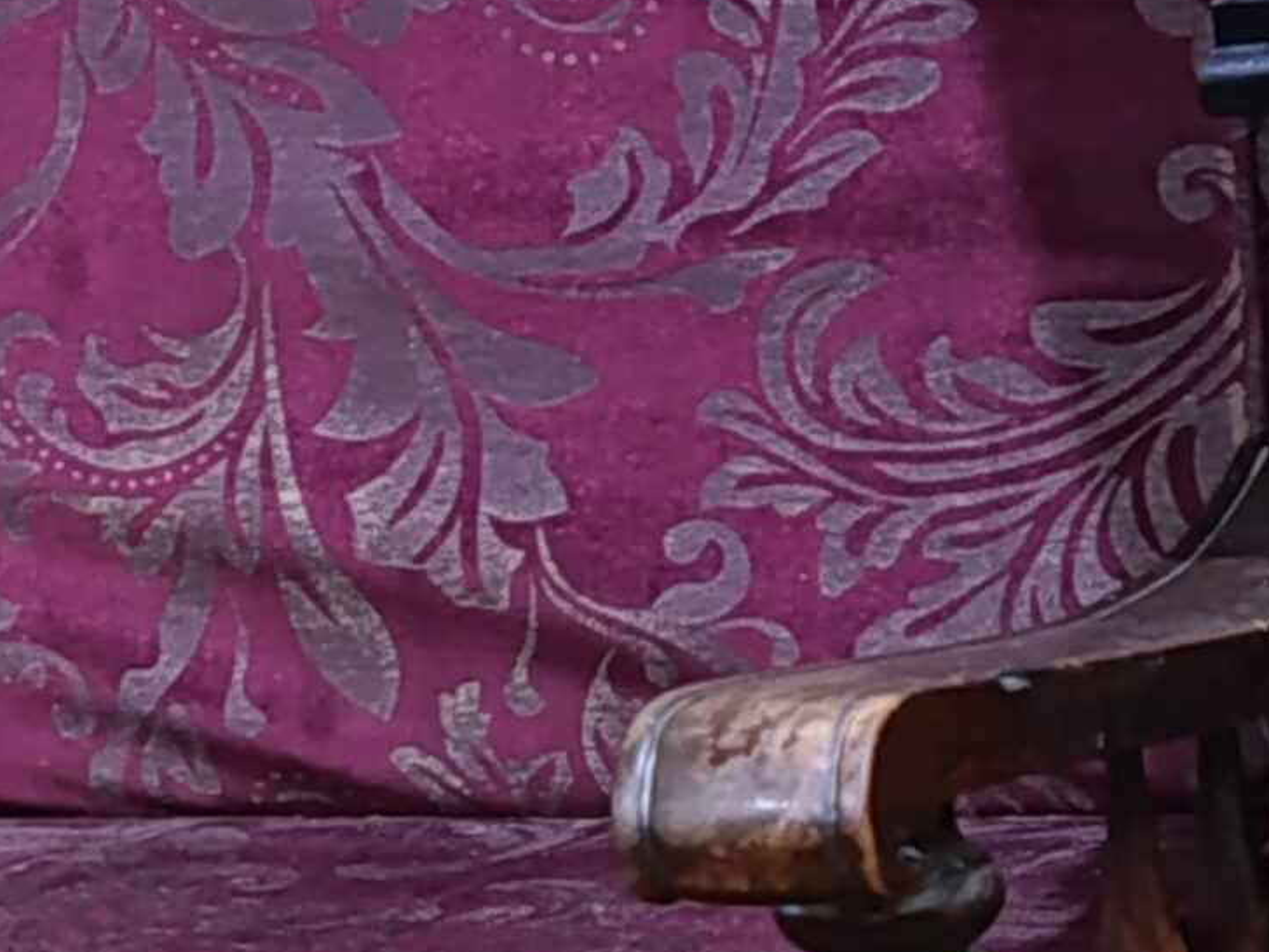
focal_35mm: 162
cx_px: -619
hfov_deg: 11.7
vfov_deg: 9.1
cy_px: 762
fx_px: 5939
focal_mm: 6.14
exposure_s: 1/25
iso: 5000
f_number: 1.6
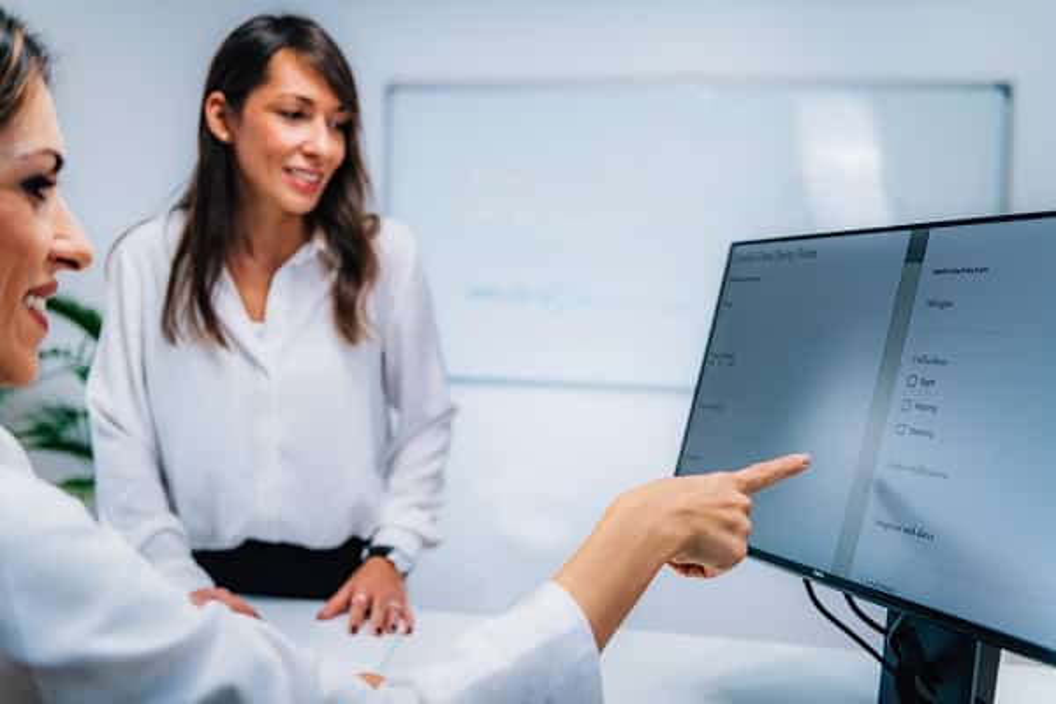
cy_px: 352
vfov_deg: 35.1
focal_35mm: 38
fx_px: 1115
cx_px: 528
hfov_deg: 50.7
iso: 100
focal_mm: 38
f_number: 2.8
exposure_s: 1/125
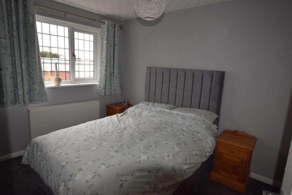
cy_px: 98
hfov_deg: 81.2
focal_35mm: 21
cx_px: 146
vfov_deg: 59.5
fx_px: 170
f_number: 5.6
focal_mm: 14
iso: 800
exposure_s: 1/125
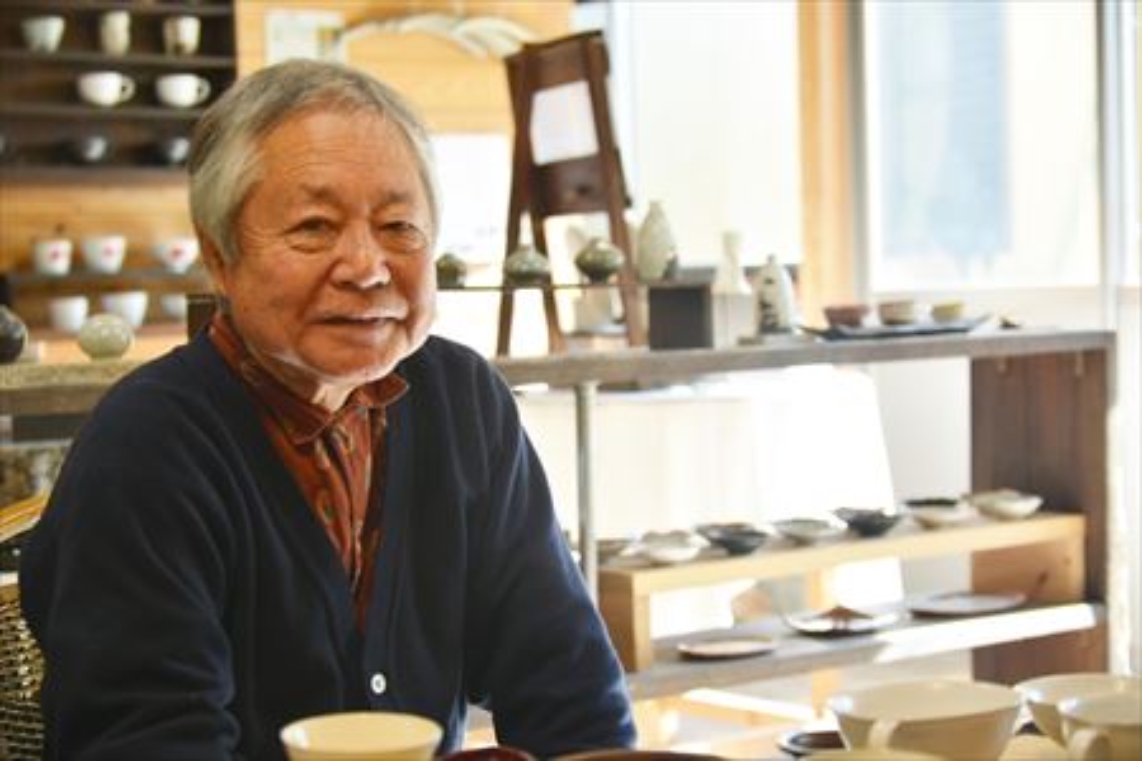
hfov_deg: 27.0
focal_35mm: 75
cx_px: 571
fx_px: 2379
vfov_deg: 18.2
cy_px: 380
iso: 100
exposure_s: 1/60
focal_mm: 50
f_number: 2.8
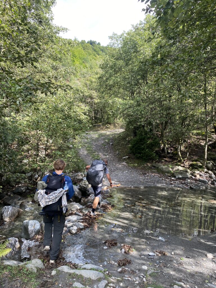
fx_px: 216
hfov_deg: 53.1
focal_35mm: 26
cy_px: 144
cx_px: 108
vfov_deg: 67.3
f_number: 1.8
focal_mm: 4.25
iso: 32
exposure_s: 1/316
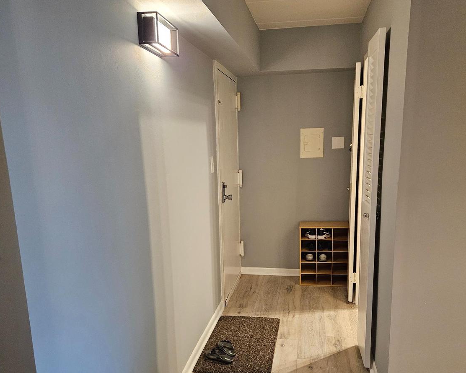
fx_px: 428
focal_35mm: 31
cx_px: 239
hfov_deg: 57.2
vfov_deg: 46.7
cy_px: 233
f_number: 1.8
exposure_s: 1/60
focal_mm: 5.4
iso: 800
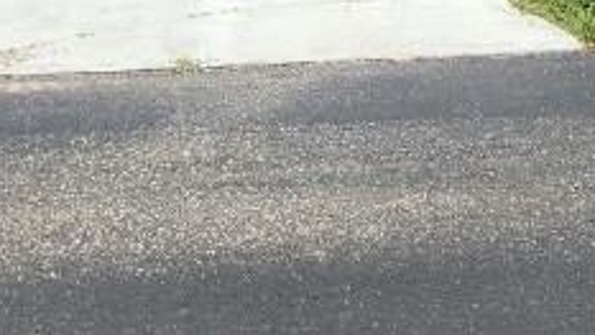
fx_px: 1735
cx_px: 707
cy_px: -371
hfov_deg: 18.5
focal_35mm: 110
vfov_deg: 10.1
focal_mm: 5.4
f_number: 1.8
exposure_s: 1/2116
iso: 20
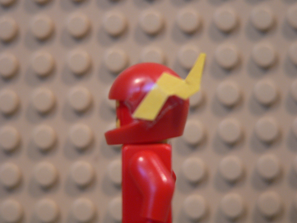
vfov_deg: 14.0
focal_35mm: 106
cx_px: 148
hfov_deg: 18.5
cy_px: 112
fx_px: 909
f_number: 2.8
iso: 200
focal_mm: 17.6
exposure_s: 1/60
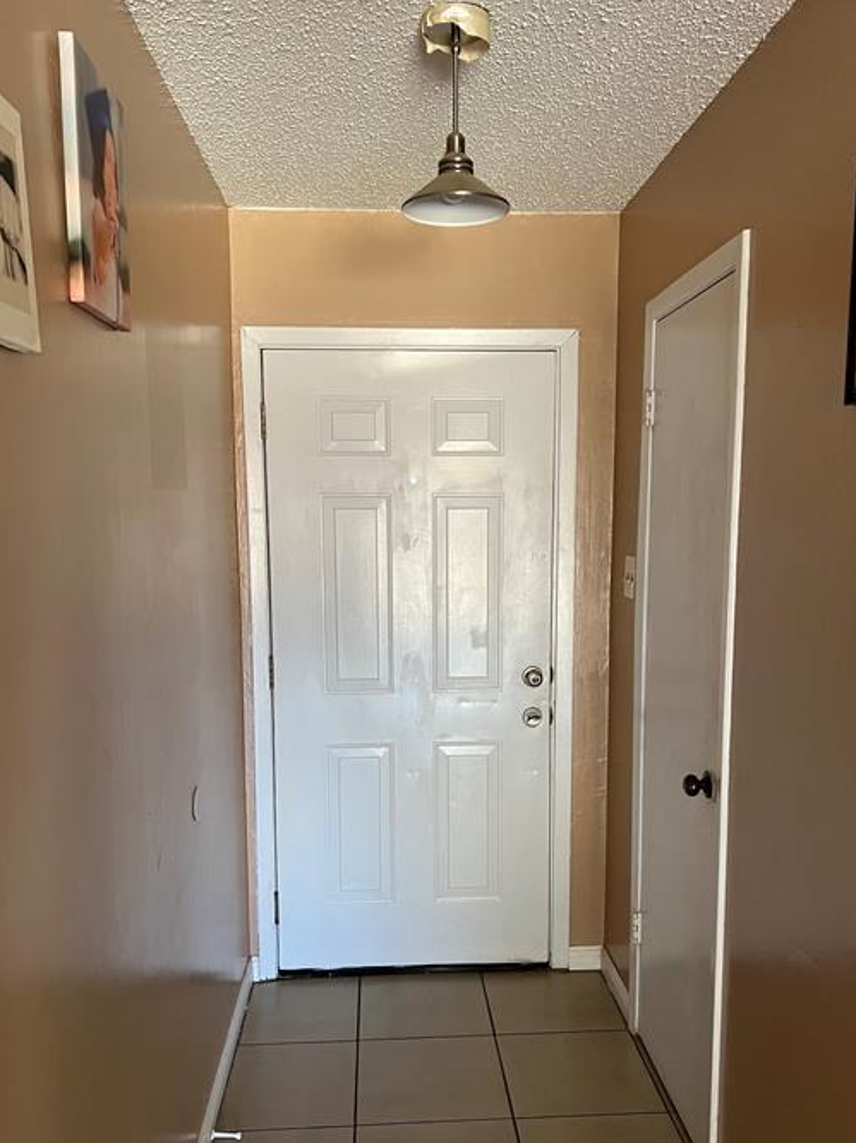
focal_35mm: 30
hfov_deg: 46.8
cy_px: 632
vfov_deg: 59.8
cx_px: 434
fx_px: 990
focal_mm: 5.7
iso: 160
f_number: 1.5
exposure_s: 1/60
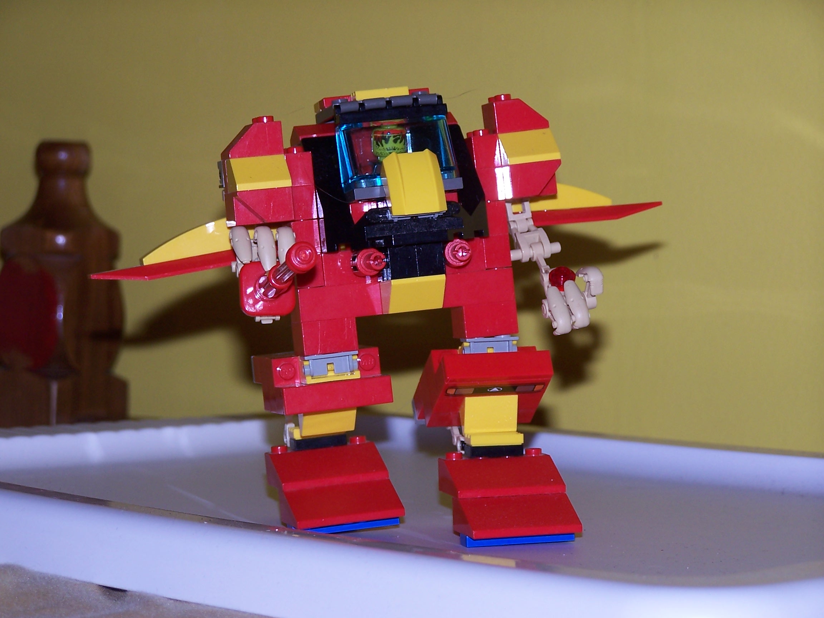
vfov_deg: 11.6
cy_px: 309
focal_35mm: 128
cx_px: 412
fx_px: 3047
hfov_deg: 15.4
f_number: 3.2
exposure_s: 1/90
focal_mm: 21.2
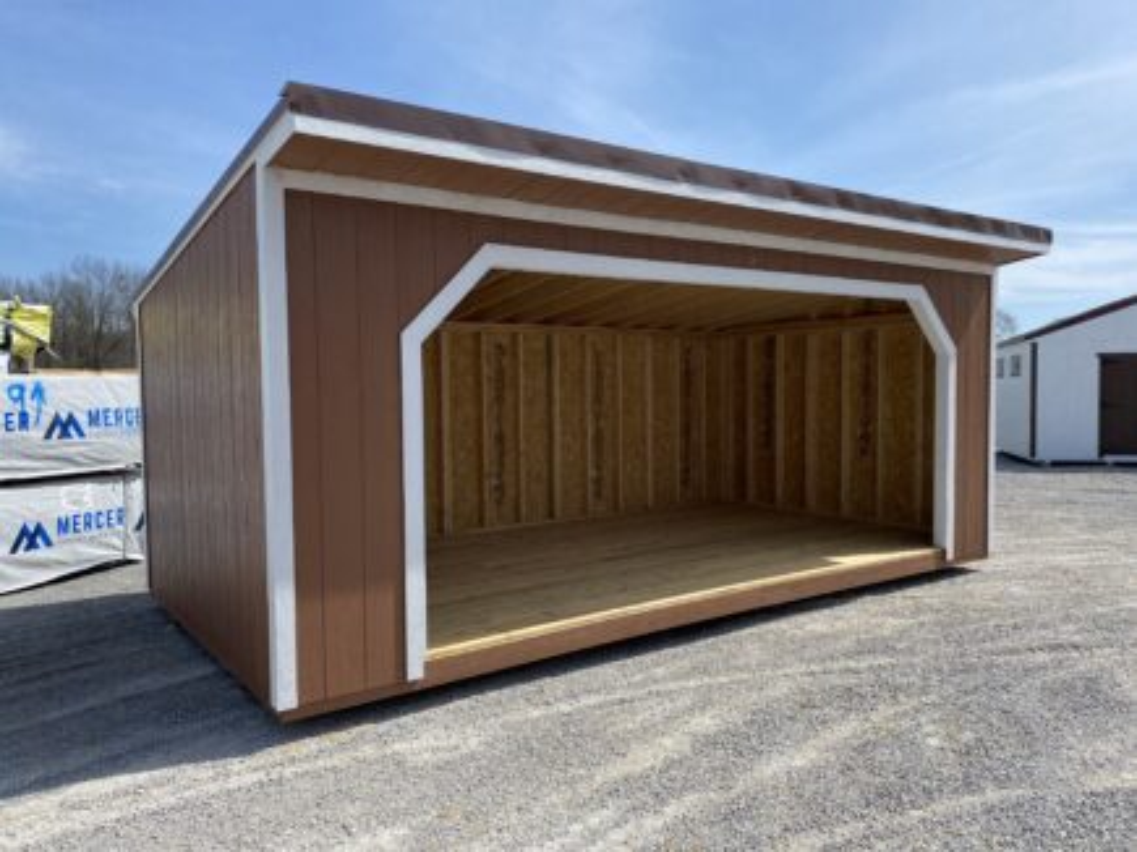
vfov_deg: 53.0
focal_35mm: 26
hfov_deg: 67.3
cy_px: 426
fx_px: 854
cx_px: 568
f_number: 1.8
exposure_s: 1/2817
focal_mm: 4.25
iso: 32
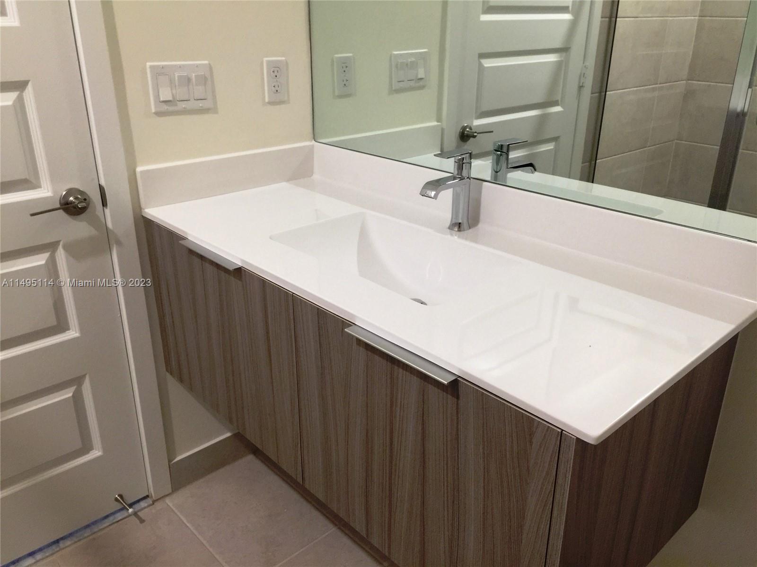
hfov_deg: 61.7
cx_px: 378
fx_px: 634
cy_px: 284
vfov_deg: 48.2
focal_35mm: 29
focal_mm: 4.15
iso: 80
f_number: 2.2
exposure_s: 1/15
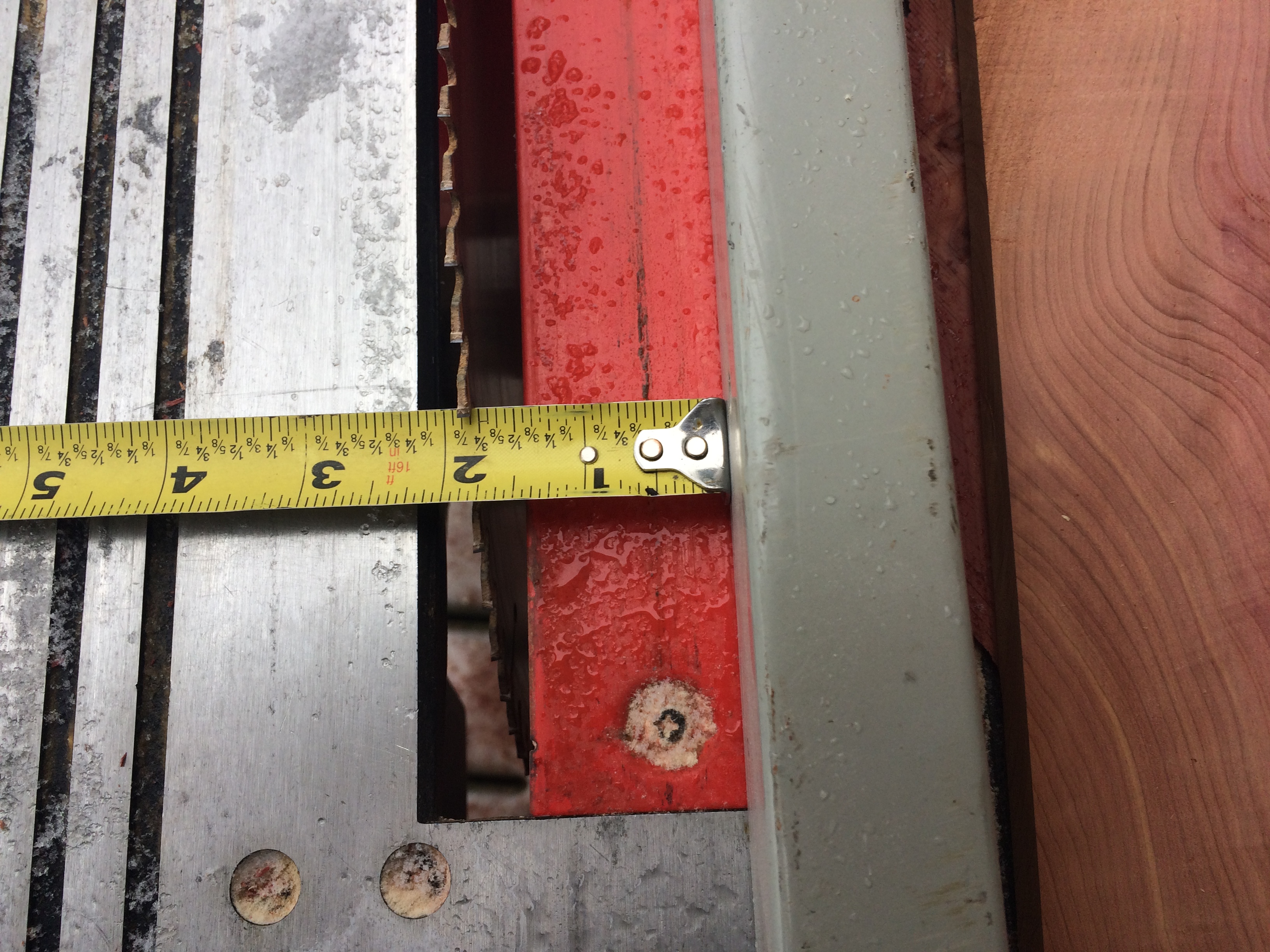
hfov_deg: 61.7
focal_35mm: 29
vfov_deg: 48.2
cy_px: 476
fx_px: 1064
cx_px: 635
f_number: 2.2
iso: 32
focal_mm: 4.15
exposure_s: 1/252
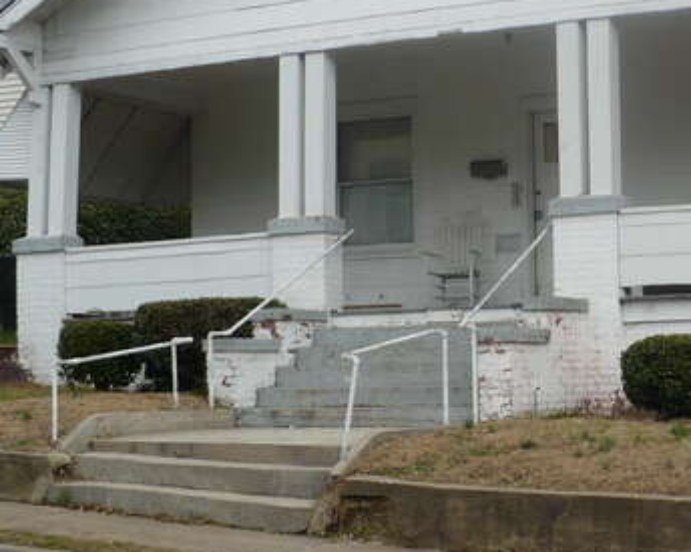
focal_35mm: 84
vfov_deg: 18.3
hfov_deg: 21.9
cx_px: 691
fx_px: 1717
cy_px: 219
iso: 100
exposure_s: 1/800
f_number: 2.8
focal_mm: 6.1
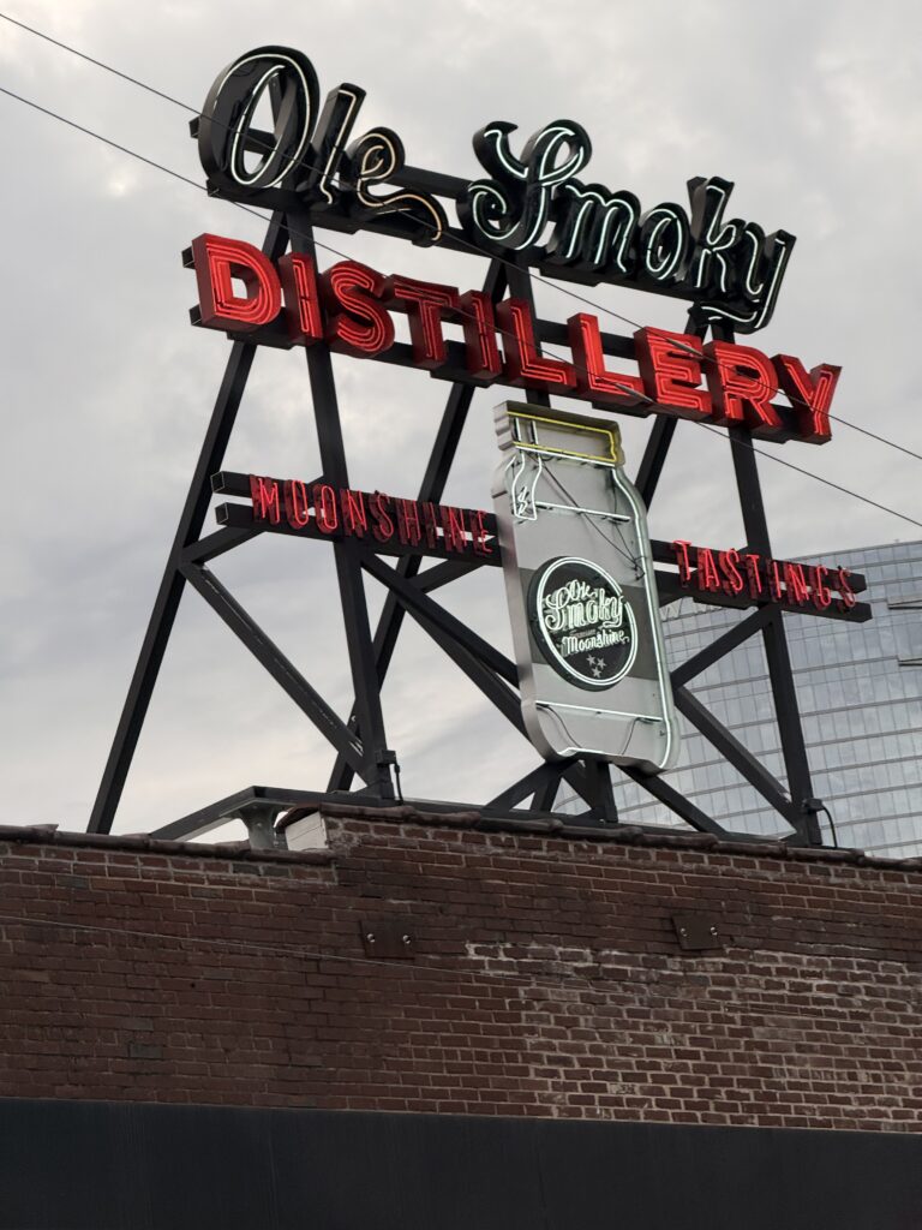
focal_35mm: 120
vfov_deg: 16.4
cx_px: 461
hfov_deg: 12.3
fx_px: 4262
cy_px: 615
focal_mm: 15.66
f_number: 2.8
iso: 50
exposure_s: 1/169
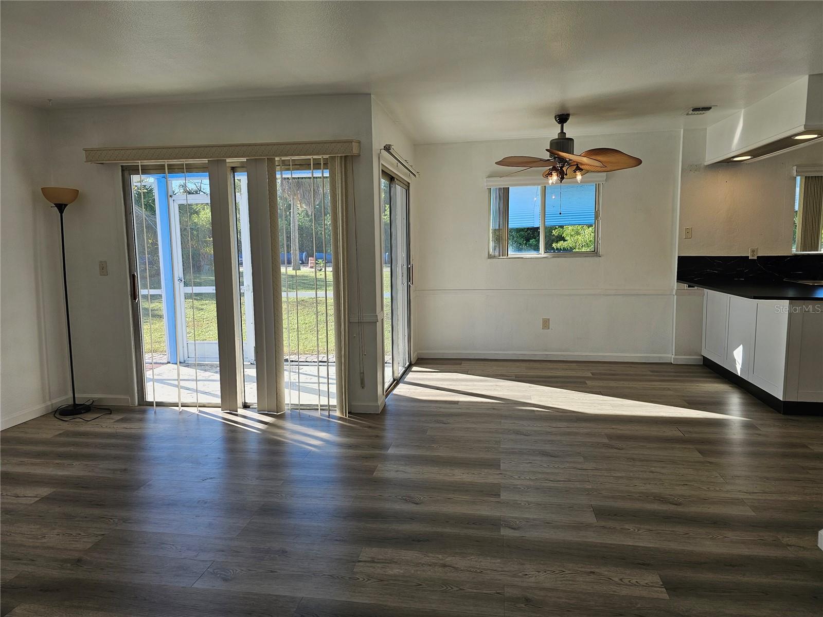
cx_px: 412
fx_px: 547
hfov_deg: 73.9
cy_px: 308
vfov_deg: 58.9
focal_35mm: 23
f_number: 1.7
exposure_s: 1/180
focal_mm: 6.3
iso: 25
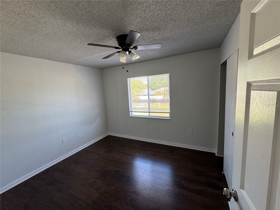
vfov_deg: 85.7
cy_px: 105
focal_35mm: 14
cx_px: 140
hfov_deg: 102.1
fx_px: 113
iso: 100
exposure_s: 1/99
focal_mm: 2.22
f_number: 2.2
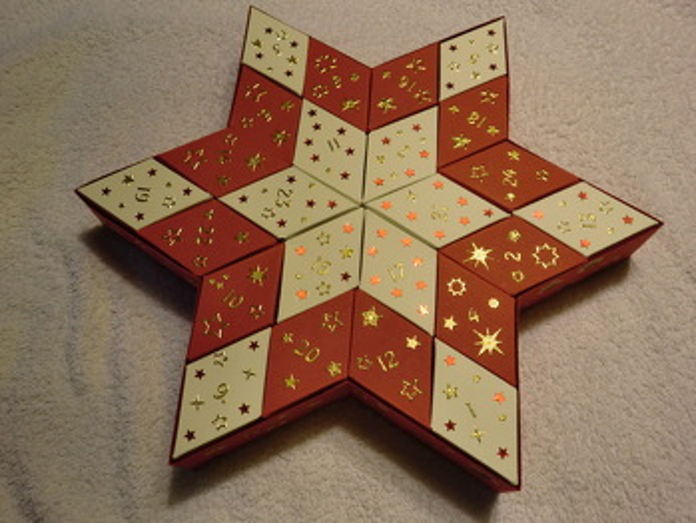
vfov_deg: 45.5
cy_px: 262
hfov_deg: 58.3
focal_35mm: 31
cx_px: 348
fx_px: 624
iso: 125
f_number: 2.8
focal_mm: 5.58
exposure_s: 1/60
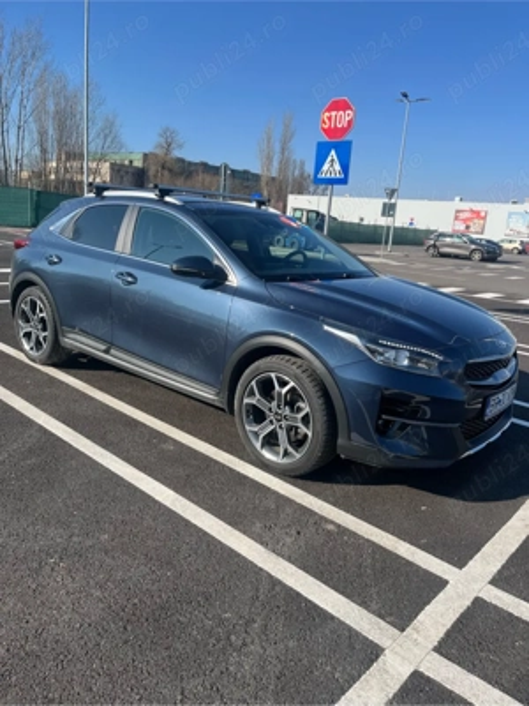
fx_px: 530
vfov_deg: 67.3
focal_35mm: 26
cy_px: 353
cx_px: 264
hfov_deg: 53.1
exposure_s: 1/2688
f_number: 1.6
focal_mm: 5.1
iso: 50
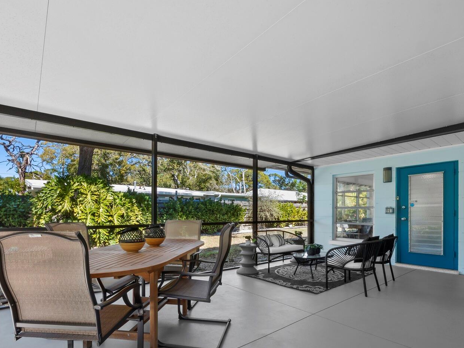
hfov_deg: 87.6
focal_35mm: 18
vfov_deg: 70.5
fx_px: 241
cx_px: 218
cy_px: 216
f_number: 14
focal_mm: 7
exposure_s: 1/6
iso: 320
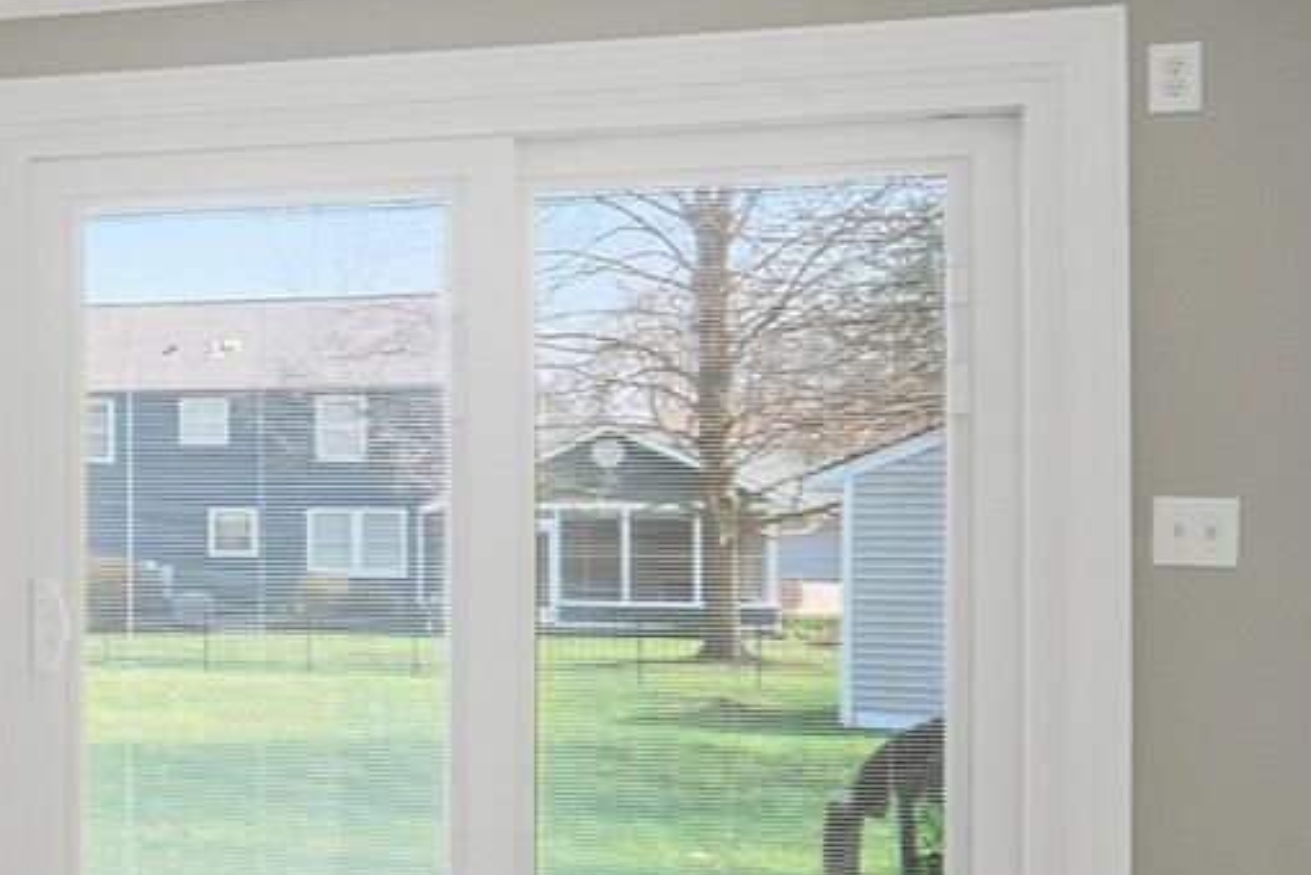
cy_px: 478
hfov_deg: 24.2
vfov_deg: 23.0
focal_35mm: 59
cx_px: -787
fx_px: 2149
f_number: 4
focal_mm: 10
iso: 100
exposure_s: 1/400
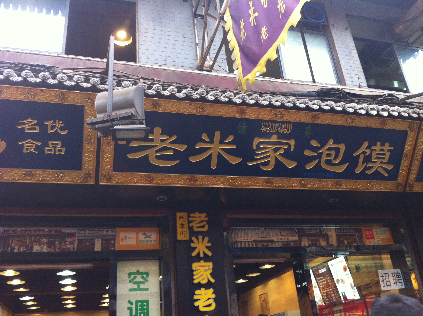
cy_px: 158
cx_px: 212
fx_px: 427
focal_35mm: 35
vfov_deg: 40.6
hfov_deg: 52.7
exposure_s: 1/24
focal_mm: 3.85
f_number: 2.8
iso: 80
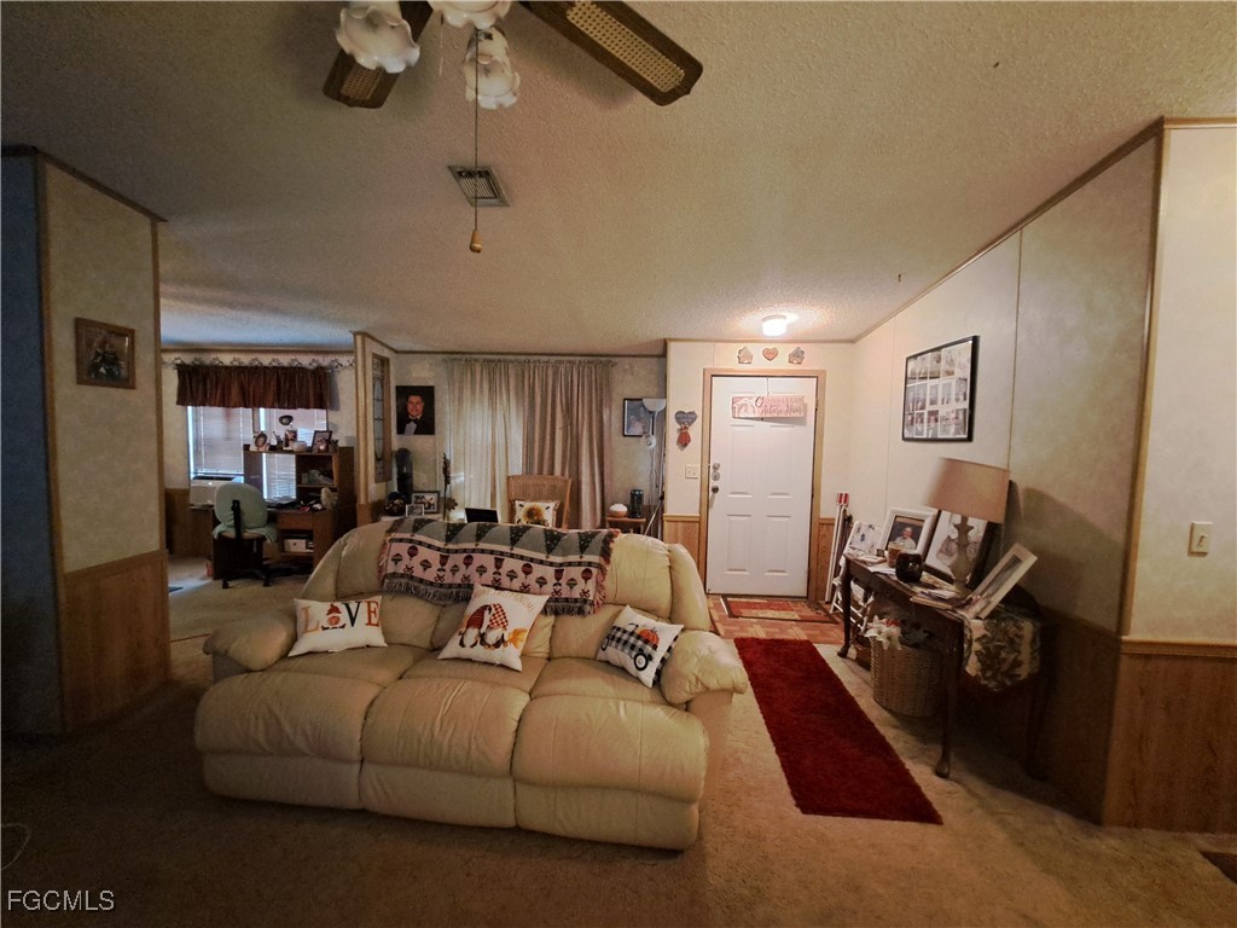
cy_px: 464
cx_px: 618
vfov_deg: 89.9
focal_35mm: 13
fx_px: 465
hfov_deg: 106.2
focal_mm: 1.74
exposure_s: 1/20
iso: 800
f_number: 2.2
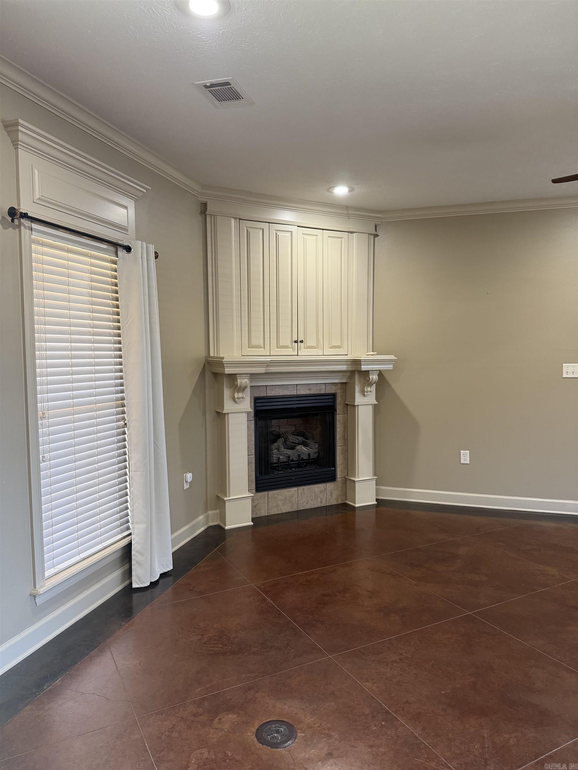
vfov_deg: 71.6
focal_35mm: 24
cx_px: 289
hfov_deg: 56.8
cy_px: 385
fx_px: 534
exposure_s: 1/60
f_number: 1.78
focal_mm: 6.76
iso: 200
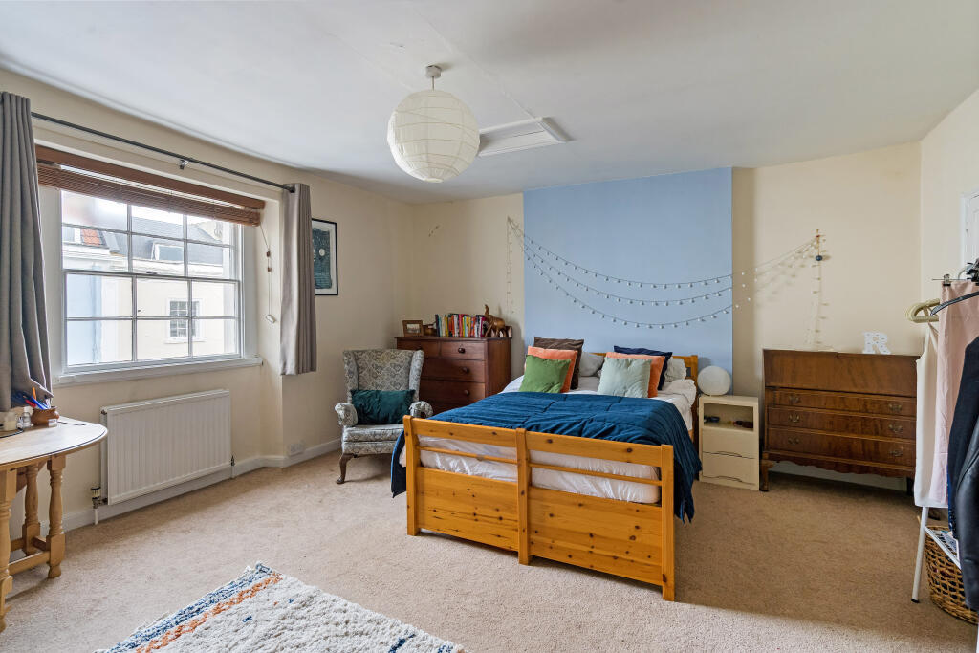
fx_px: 462
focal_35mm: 17
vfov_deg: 70.5
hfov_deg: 93.3
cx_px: 490
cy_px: 326
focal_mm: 17
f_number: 8
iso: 500
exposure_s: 1/10
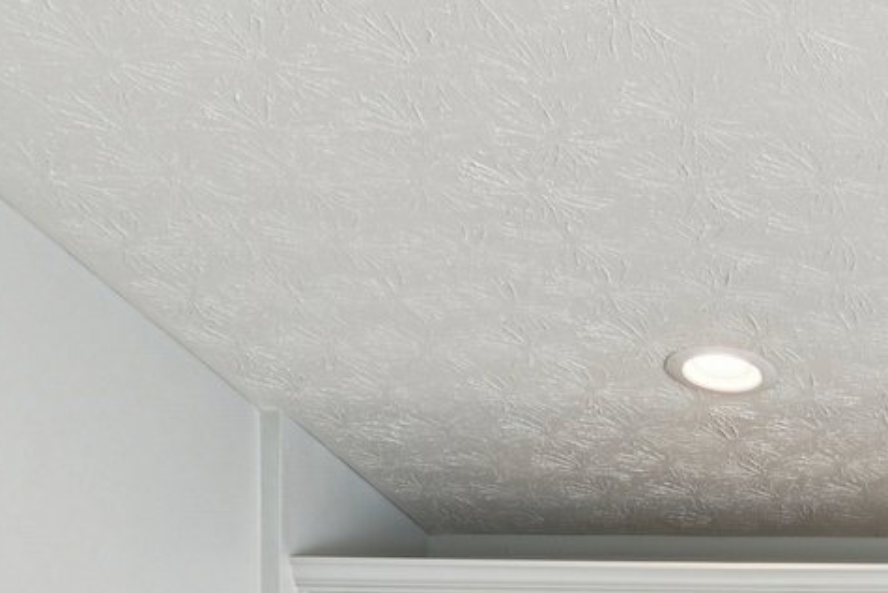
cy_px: 1157
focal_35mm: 69
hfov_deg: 25.1
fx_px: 1702
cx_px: 1172
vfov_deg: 15.9
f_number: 8
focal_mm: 16
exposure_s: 1/15
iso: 100
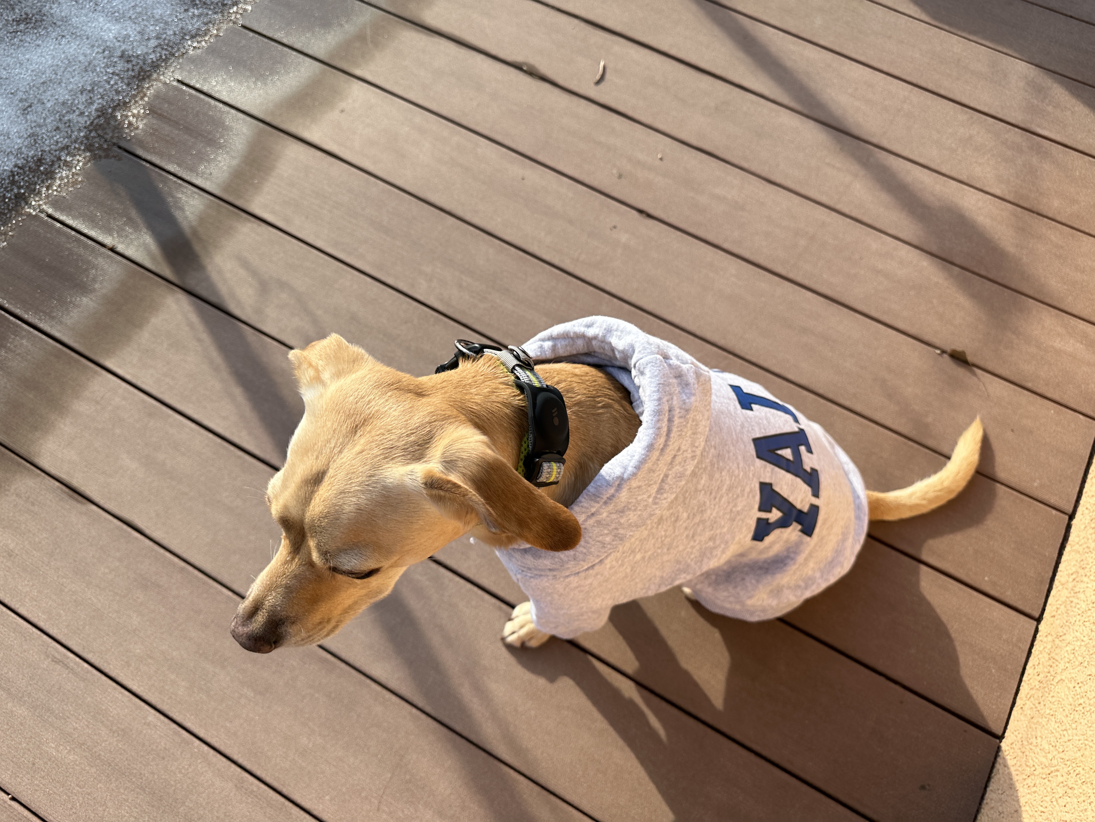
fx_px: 759
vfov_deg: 56.8
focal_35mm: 24
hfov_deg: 71.6
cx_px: 548
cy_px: 411
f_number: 1.78
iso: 80
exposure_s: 1/2353
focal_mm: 6.86
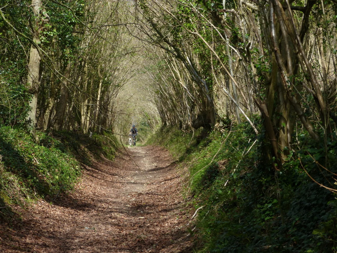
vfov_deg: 12.8
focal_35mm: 116
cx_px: 168
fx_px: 1129
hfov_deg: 17.0
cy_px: 126
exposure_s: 1/320
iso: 100
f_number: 4
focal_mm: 20.9
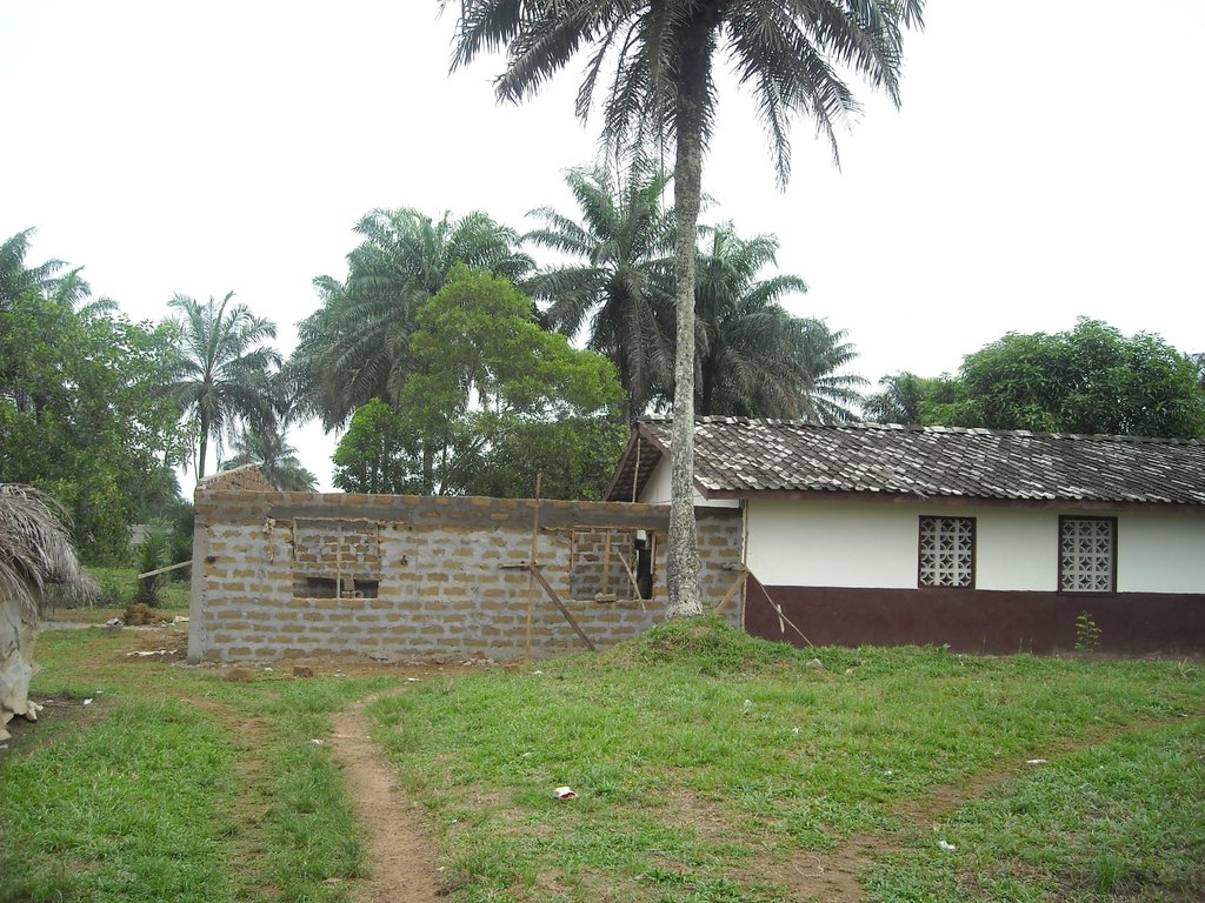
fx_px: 1218
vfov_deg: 40.7
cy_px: 452
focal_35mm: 35
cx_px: 602
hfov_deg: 52.6
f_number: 2.8
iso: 64
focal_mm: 5.7
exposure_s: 1/135
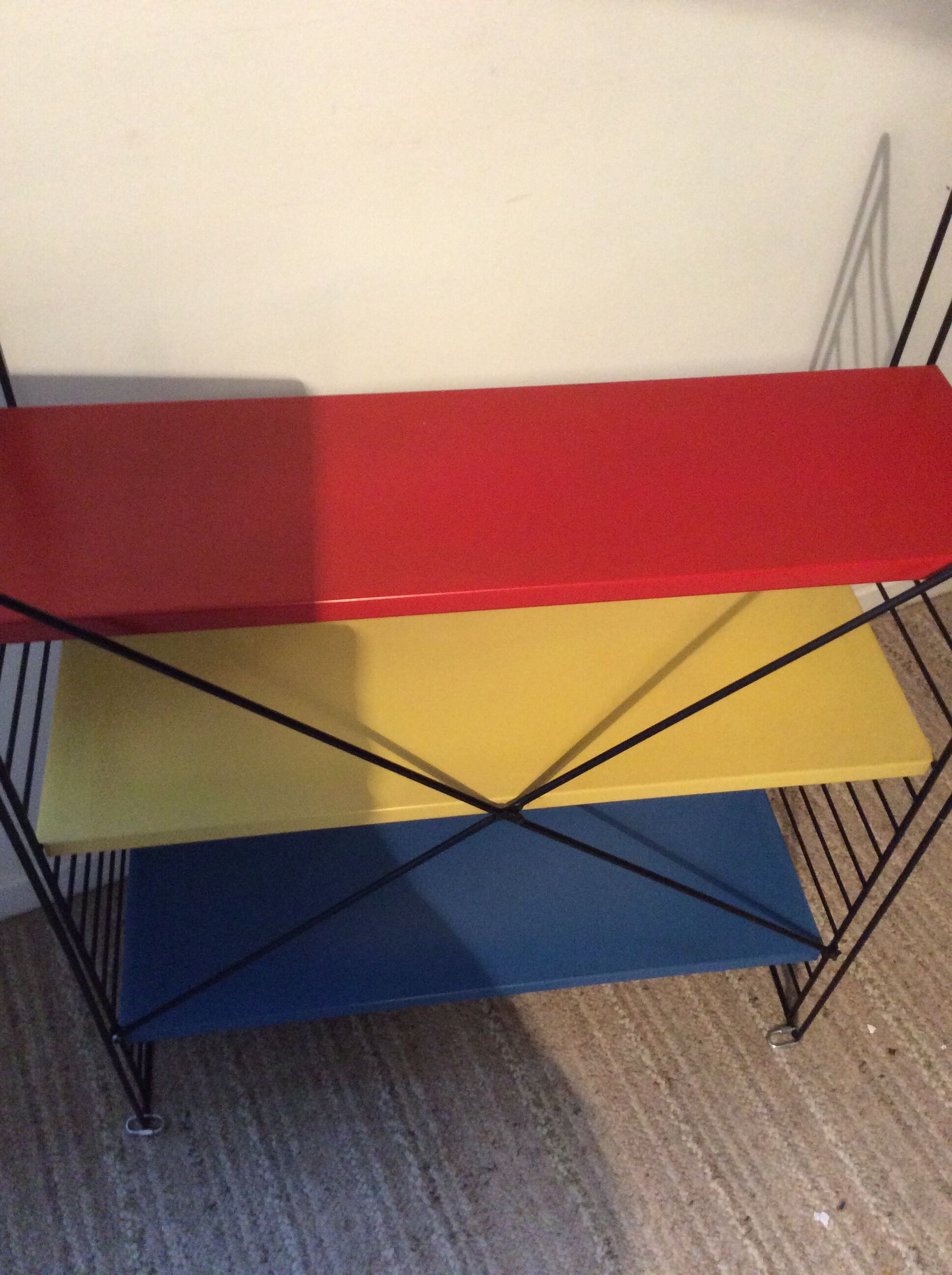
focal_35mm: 32
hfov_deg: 44.1
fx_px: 1177
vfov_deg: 56.9
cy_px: 638
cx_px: 476
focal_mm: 3.3
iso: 250
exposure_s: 1/20
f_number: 2.4
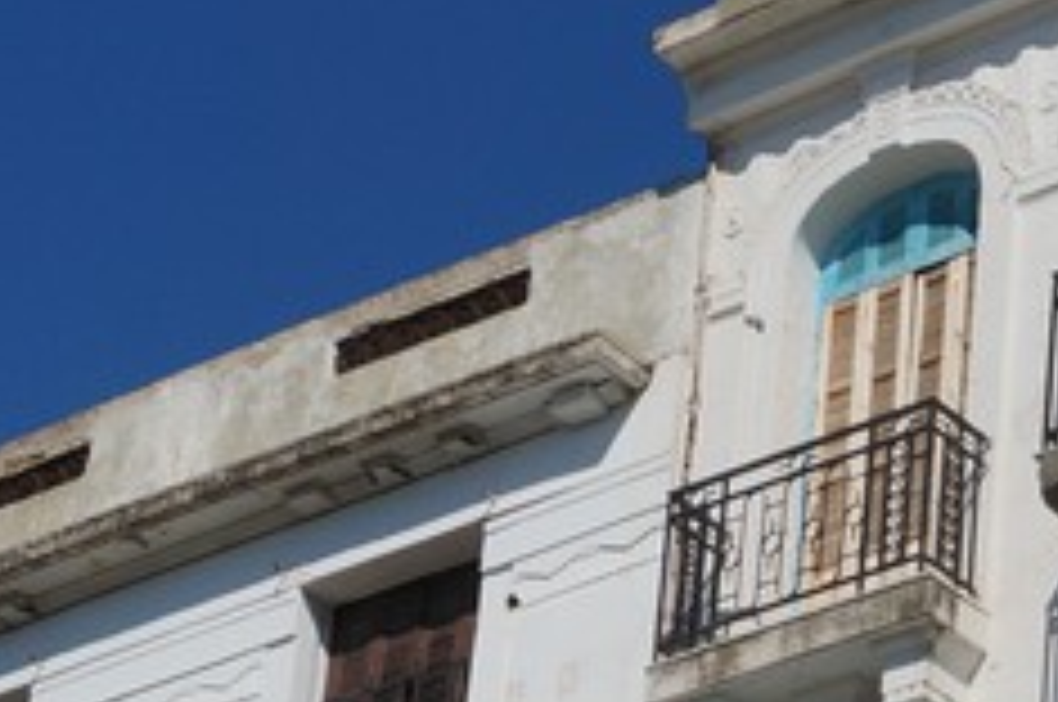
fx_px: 4520
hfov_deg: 12.7
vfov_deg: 8.7
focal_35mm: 154
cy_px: 981
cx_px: 1580
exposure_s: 1/1000
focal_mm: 20
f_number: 7.1
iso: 100
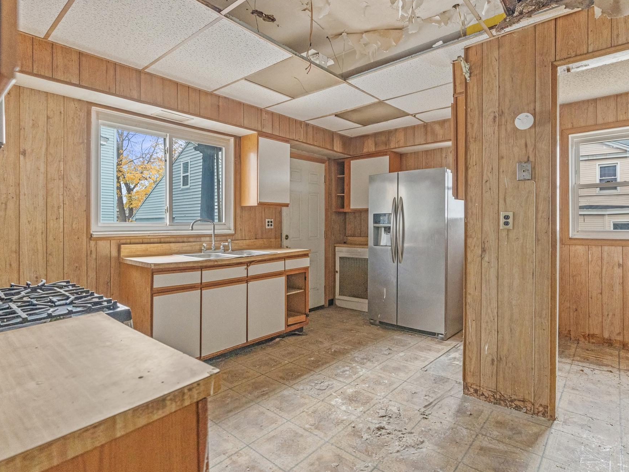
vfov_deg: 71.6
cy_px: 243
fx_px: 327
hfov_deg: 87.7
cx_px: 320
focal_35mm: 18
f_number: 5.6
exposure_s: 1/15
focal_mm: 16
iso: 1250
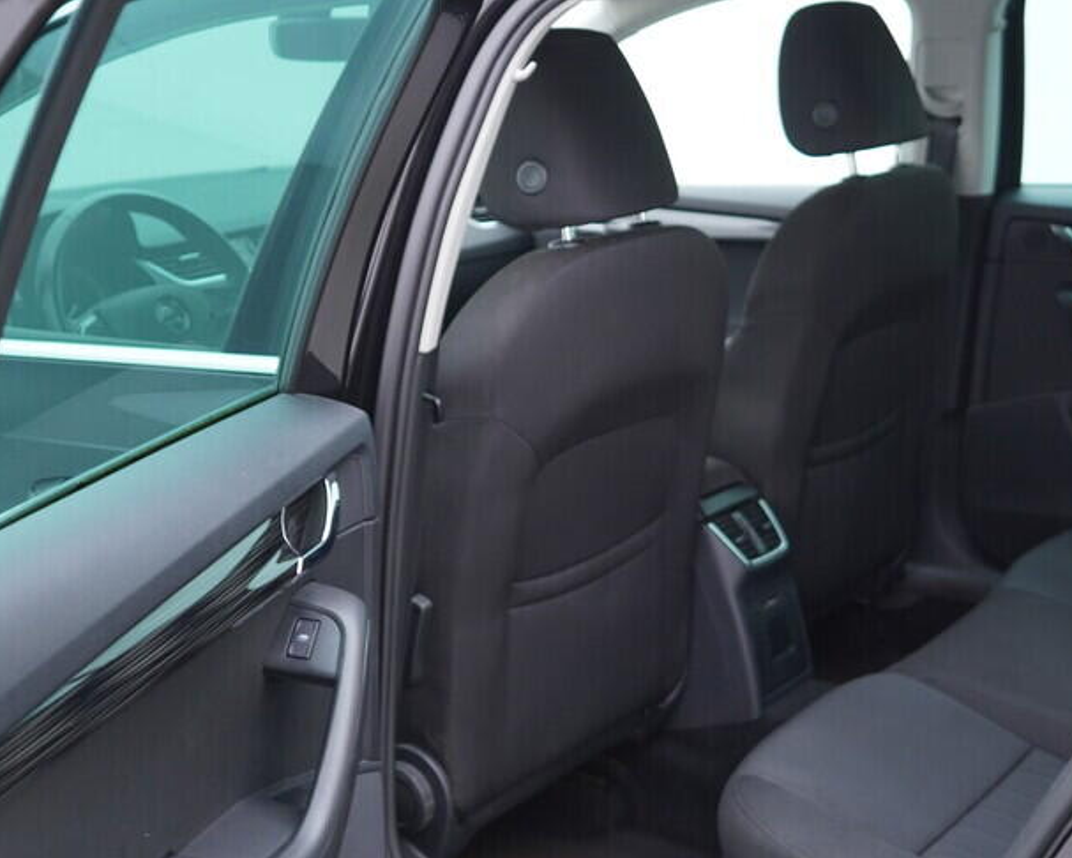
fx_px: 1809
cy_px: 531
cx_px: 588
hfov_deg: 33.0
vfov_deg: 26.6
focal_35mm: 57
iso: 250
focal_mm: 24
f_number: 2.8
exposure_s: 1/40
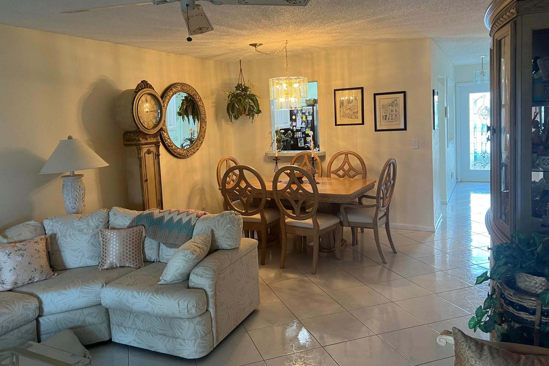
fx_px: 427
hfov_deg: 65.5
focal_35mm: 28
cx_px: 266
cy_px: 154
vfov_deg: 46.2
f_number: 1.5
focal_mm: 5.7
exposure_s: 1/60
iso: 125
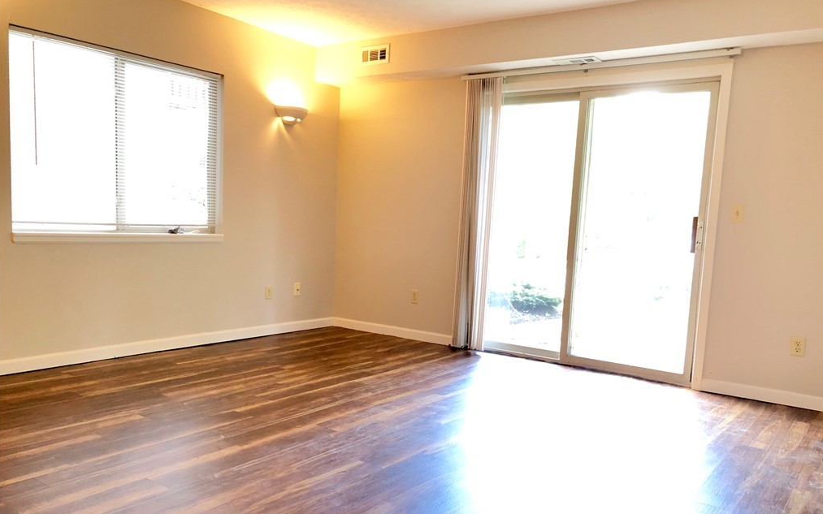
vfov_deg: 41.7
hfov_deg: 62.9
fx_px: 673
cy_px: 298
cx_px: 413
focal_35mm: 30
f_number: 1.8
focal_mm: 3.99
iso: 80
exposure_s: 1/15
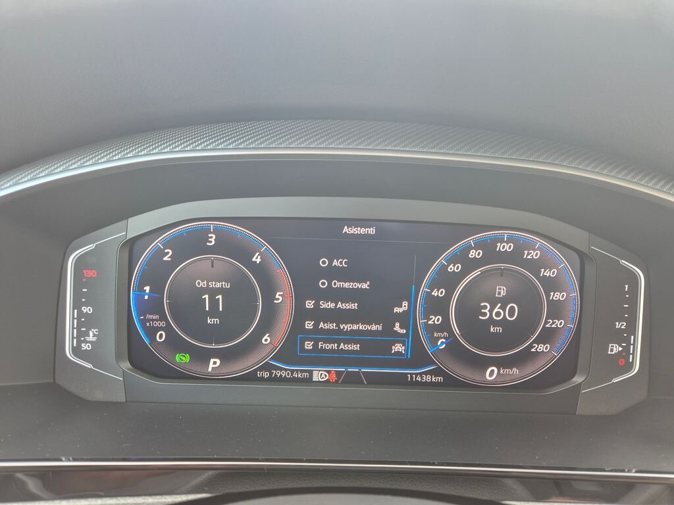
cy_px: 252
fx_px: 448
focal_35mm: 23
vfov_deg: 58.9
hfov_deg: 73.9
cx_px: 337
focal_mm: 5.4
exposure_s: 1/56
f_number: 1.8
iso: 160
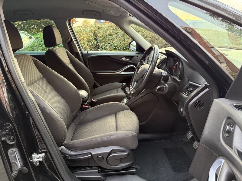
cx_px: 121
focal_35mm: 24
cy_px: 90
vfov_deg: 56.8
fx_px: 168
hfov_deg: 71.6
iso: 500
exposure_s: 1/60
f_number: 1.78
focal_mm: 6.76
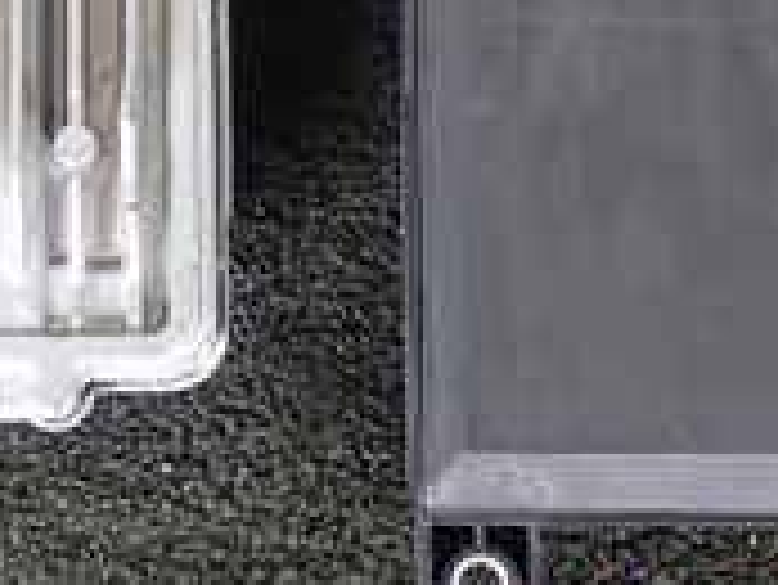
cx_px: 175
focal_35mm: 104
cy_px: -302
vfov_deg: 13.4
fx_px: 2339
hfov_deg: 18.7
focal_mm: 5.4
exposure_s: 1/30
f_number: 2.3
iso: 250
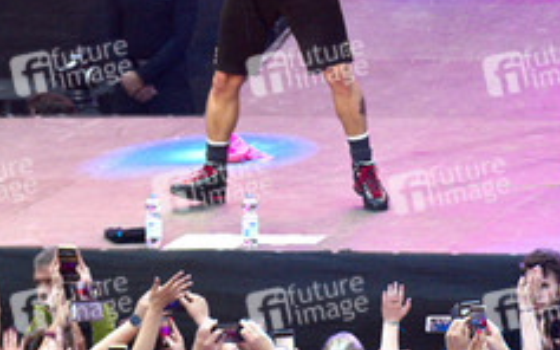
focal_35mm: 466
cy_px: 9
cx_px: 245
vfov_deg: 2.8
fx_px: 7110
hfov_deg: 4.5
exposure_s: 1/320
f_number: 5.6
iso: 1600
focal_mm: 240
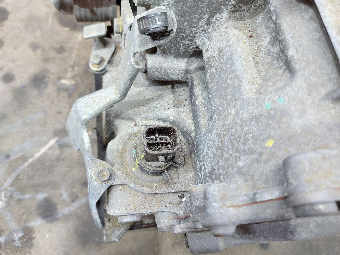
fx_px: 236
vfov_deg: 56.8
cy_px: 128
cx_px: 170
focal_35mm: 24
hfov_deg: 71.6
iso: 400
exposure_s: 1/25
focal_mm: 5.23
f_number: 1.8
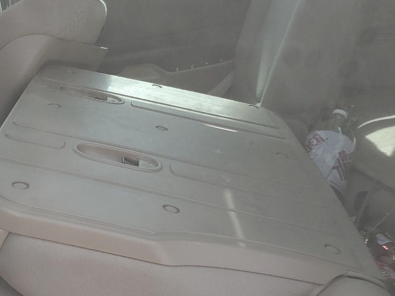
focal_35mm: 51
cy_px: 81
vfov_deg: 28.2
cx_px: 98
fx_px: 582
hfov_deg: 36.6
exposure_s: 1/1429
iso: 50
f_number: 1.5
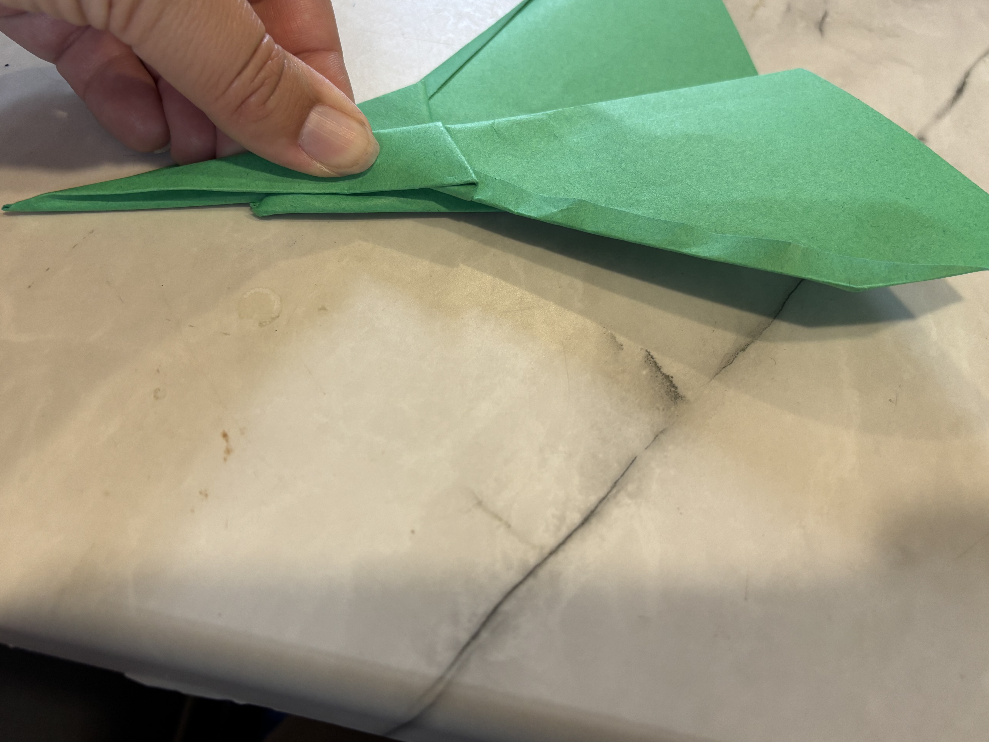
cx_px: 476
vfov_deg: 48.2
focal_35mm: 29
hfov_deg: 61.6
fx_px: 829
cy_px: 353
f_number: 1.6
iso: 125
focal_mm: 5.96
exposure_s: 1/89
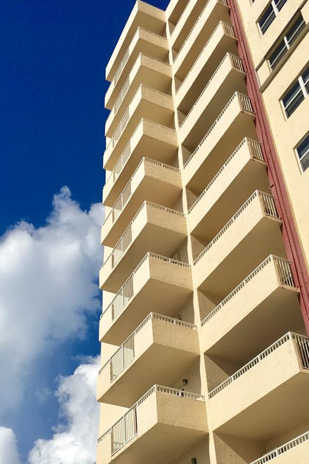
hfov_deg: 31.6
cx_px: 95
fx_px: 540
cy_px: 322
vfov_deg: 45.4
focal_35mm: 42
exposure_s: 1/4274
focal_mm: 4.15
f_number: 2.2
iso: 25
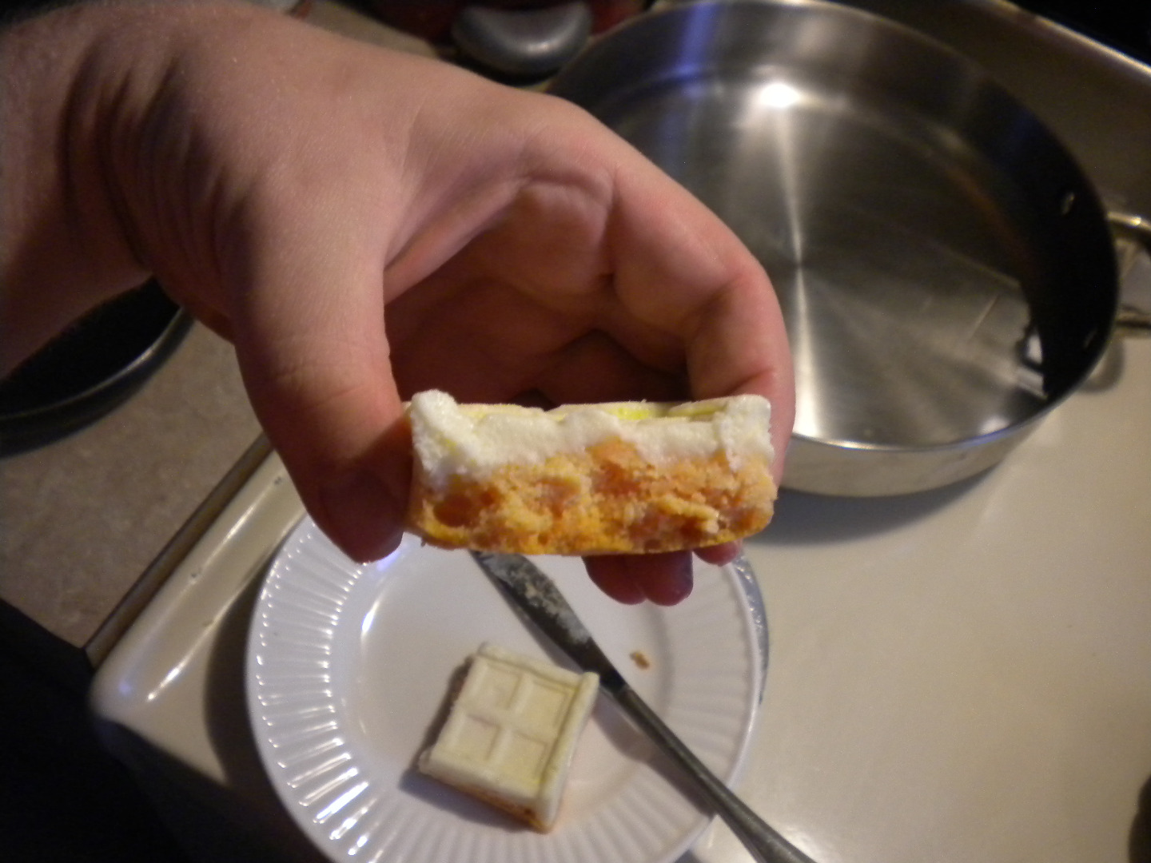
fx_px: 1164
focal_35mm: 35
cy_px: 432
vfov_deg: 40.7
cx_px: 576
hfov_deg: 52.6
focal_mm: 6.3
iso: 400
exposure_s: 1/69
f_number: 3.1
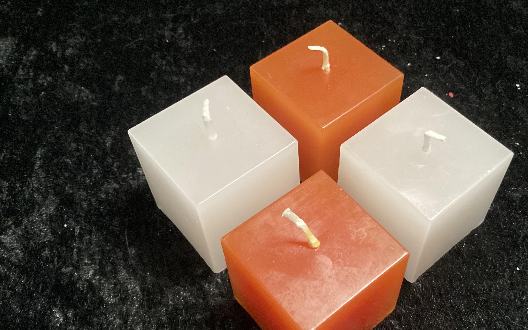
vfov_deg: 32.7
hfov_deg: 50.1
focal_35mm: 39
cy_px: 201
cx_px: 314
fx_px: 561
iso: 400
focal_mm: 3.99
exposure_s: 1/33
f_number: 1.8
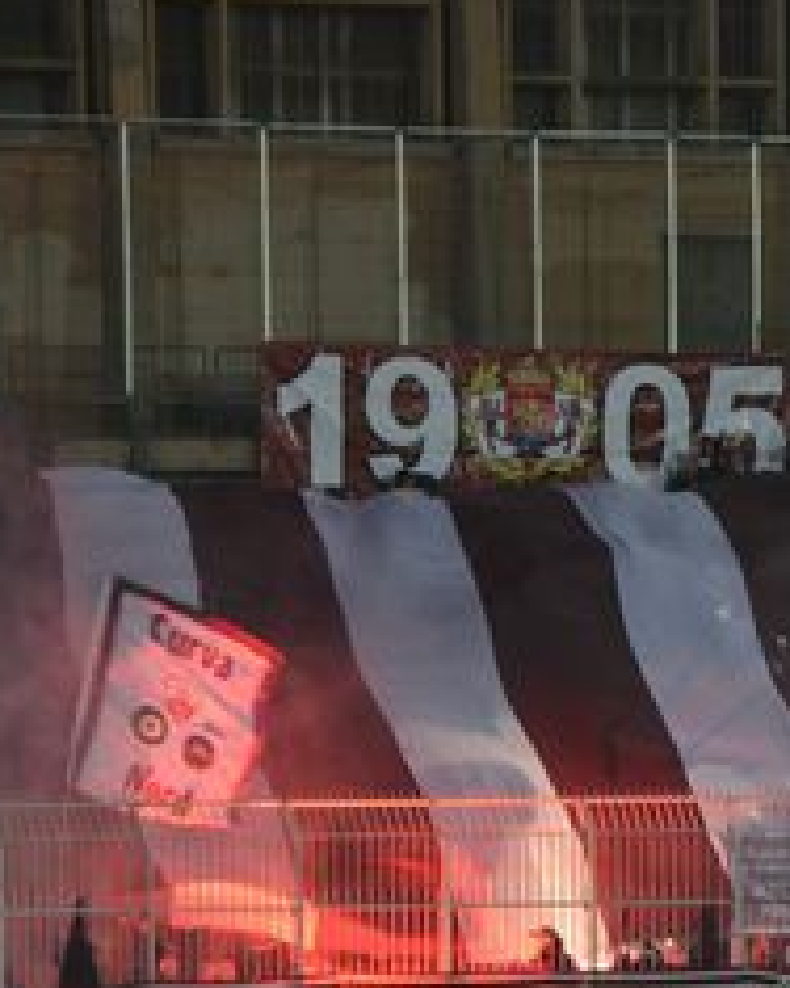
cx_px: 819
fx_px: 10467
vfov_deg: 5.4
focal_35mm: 358
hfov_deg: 4.3
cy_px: 767
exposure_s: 1/60
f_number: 5.6
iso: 800
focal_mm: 105
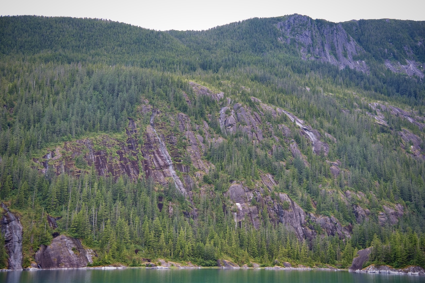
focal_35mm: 48
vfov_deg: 28.1
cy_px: 142
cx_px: 212
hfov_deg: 41.1
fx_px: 567
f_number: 4
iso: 100
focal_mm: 48
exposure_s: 1/100
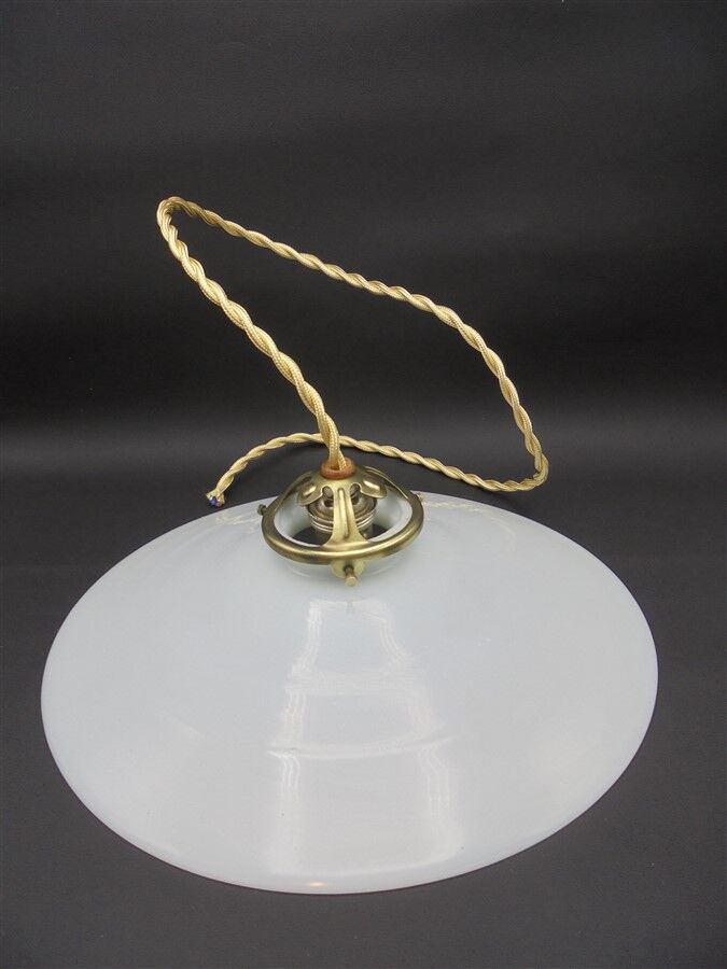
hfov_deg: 53.1
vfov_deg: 67.3
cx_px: 364
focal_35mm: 26
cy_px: 484
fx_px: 728
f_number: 3.5
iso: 100
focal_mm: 4.6
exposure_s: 1/30
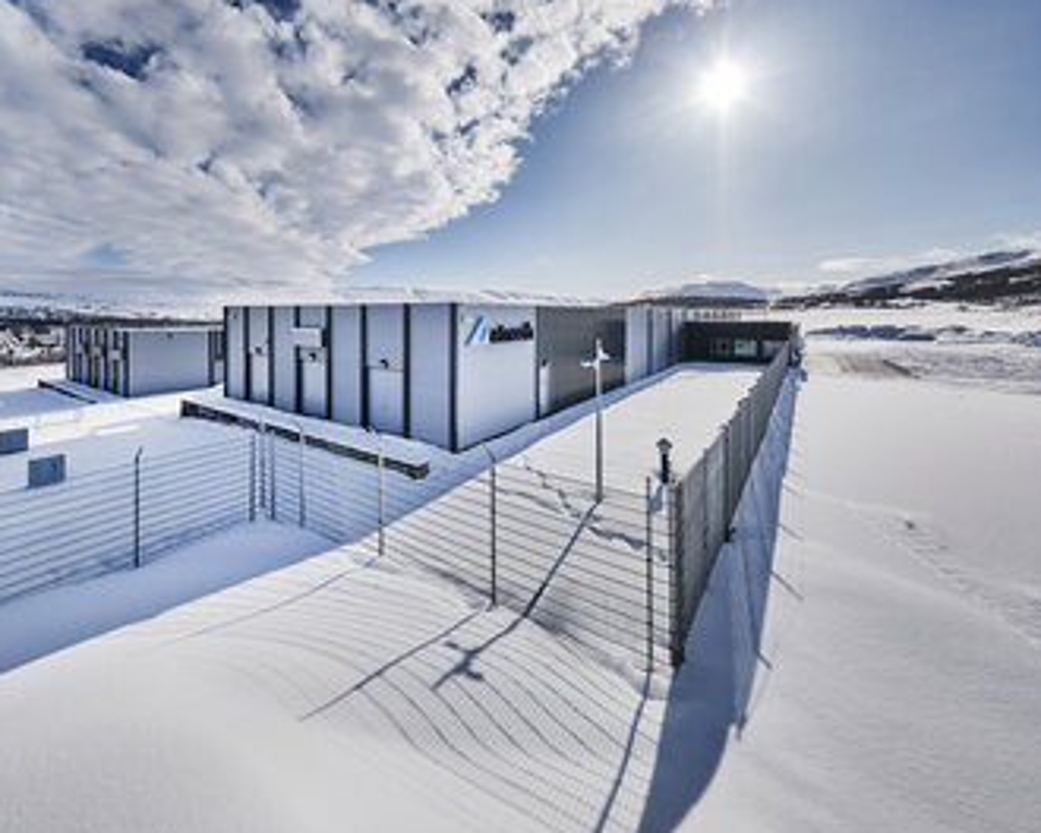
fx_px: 431
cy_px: 421
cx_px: 420
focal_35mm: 14
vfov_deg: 88.0
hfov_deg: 99.4
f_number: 5.6
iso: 80
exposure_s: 1/2500
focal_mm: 8
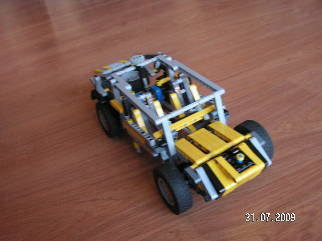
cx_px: 161
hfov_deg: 51.4
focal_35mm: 36
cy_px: 120
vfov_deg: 39.7
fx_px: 335
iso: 125
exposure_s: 1/40
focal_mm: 6
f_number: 3.2
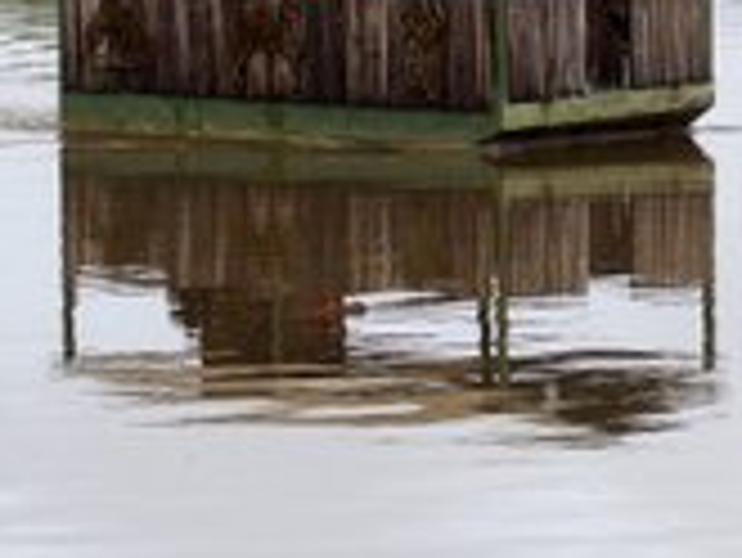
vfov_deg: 5.0
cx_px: 481
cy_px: 54
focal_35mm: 295
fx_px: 6328
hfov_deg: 6.7
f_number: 3.5
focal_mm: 28.8
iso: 100
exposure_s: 1/320
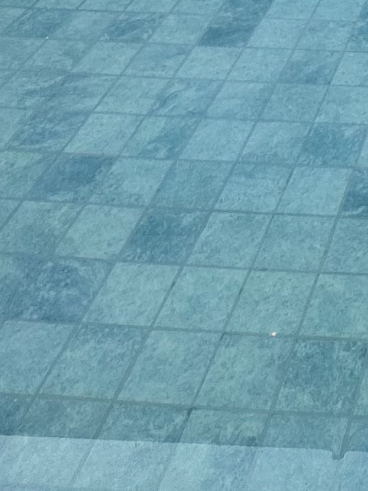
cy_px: -484
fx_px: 963
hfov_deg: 18.9
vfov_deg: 18.7
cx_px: 556
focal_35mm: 68
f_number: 2.2
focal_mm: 2.22
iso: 40
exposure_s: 1/99
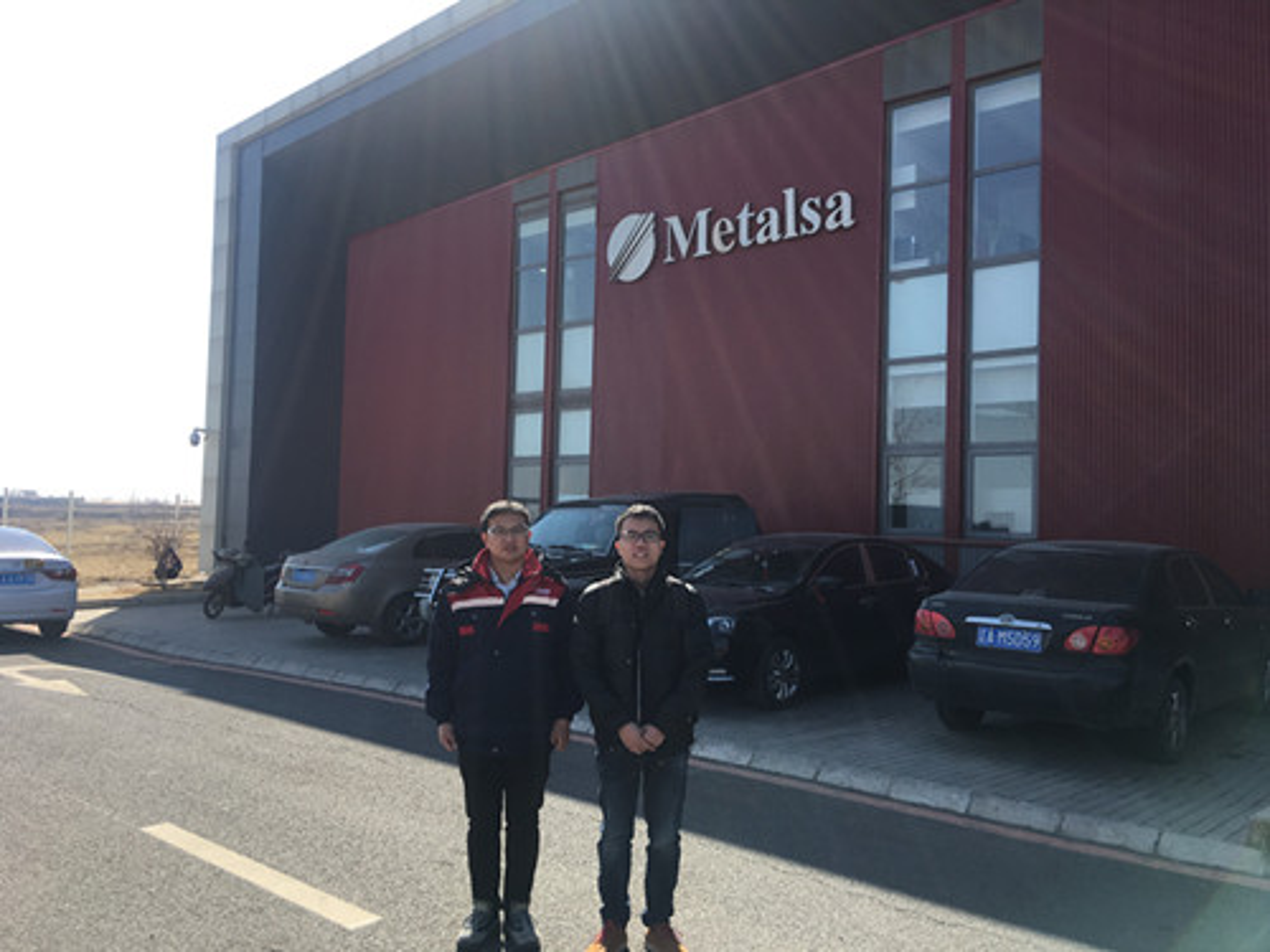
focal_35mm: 29
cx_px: 635
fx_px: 1064
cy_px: 476
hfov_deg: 61.7
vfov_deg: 48.2
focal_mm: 4.15
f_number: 2.2
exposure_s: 1/938
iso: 25
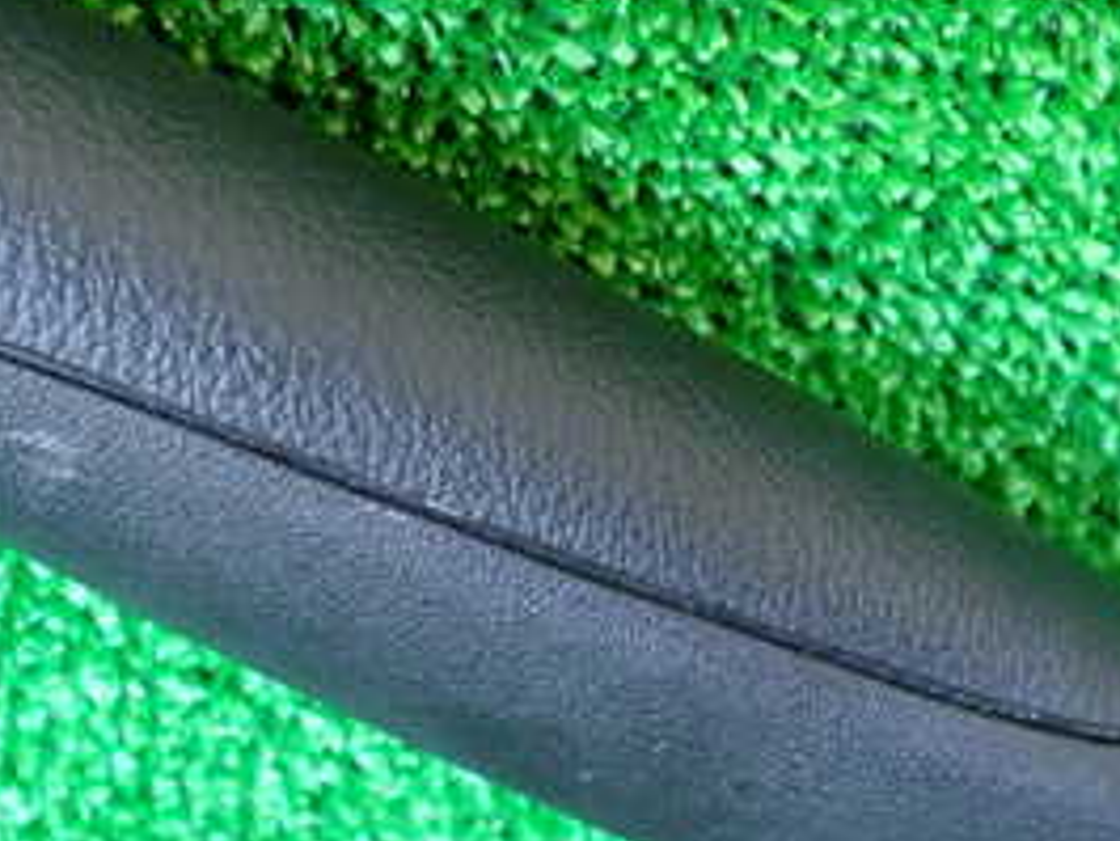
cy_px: 452
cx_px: 270
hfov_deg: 28.1
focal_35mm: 68
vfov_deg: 21.6
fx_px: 2201
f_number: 2.3
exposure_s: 1/30
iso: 250
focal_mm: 5.4
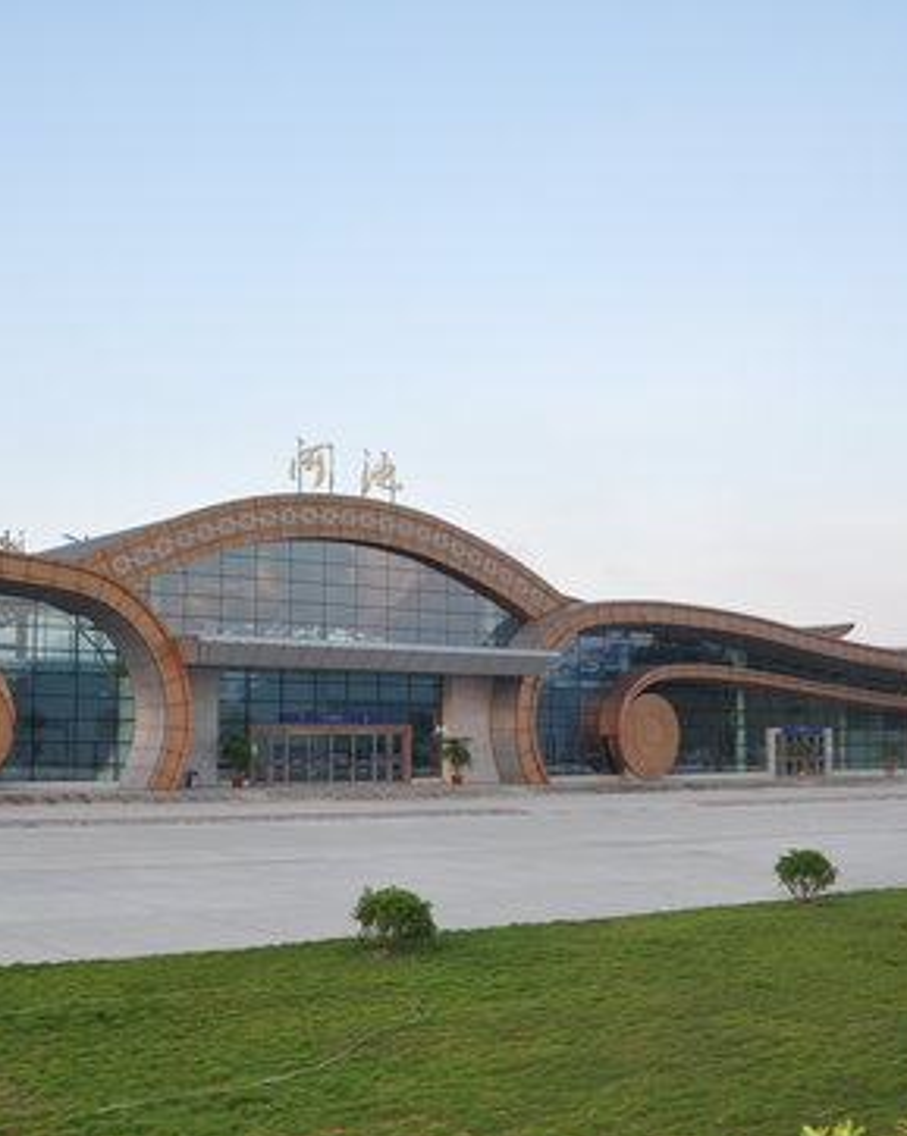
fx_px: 1411
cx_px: 282
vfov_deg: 43.8
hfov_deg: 35.2
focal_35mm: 42
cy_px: 598
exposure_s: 1/200
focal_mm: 18
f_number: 5.6
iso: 200
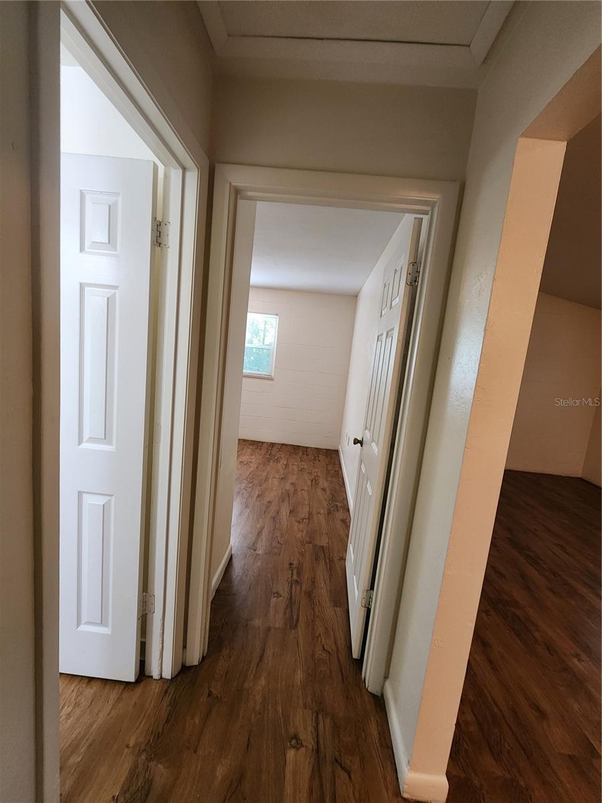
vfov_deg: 106.2
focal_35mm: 13
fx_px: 301
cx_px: 301
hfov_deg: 89.9
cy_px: 402
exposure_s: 1/30
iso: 320
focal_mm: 2.2
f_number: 2.2
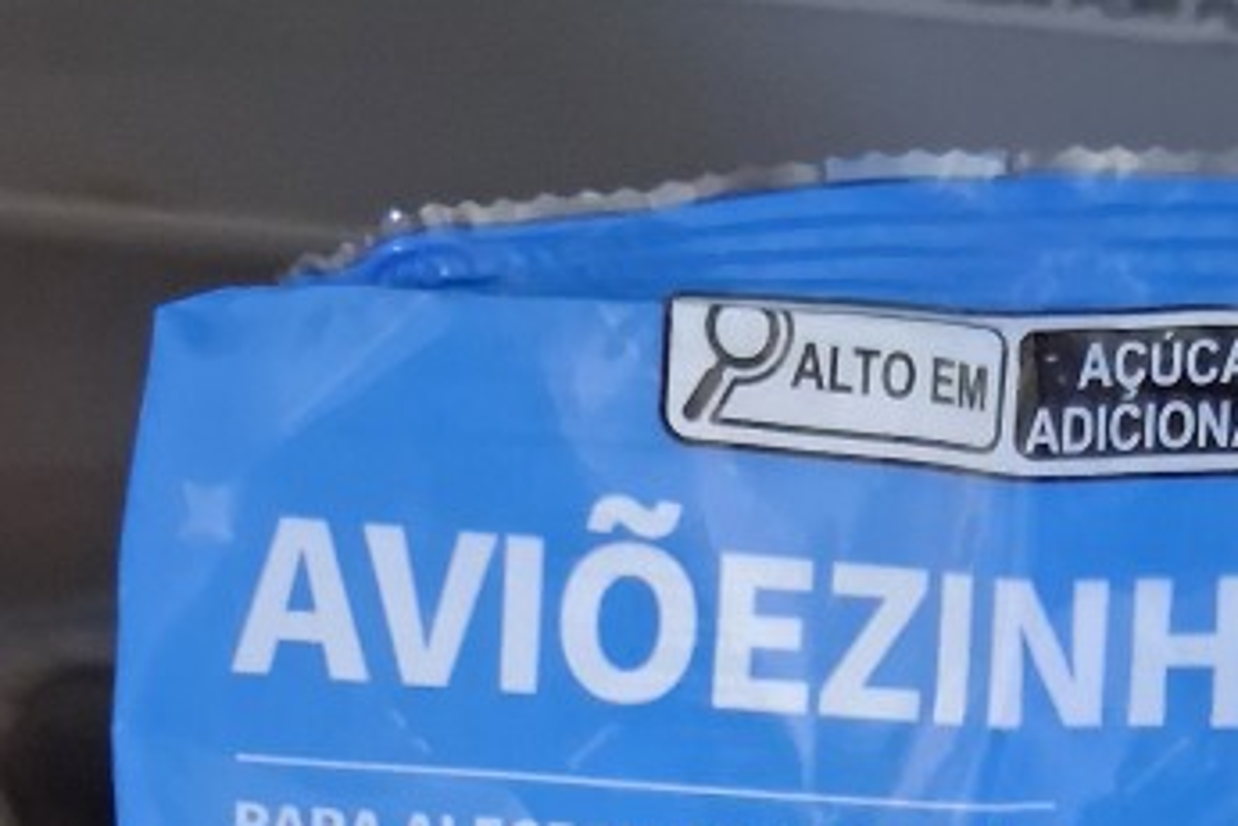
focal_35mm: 75
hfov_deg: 27.0
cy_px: 1334
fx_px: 2580
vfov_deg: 16.2
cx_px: 708
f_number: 1.8
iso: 1000
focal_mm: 3.98
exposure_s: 1/20
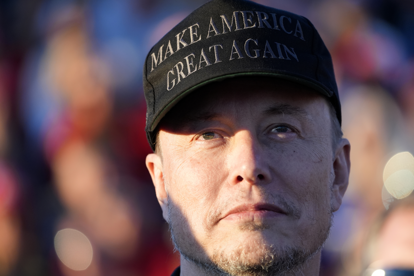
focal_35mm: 324
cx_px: 207
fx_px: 3726
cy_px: 138
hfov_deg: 6.4
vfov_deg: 4.2
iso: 1600
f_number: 5.6
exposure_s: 1/1250
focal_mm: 324
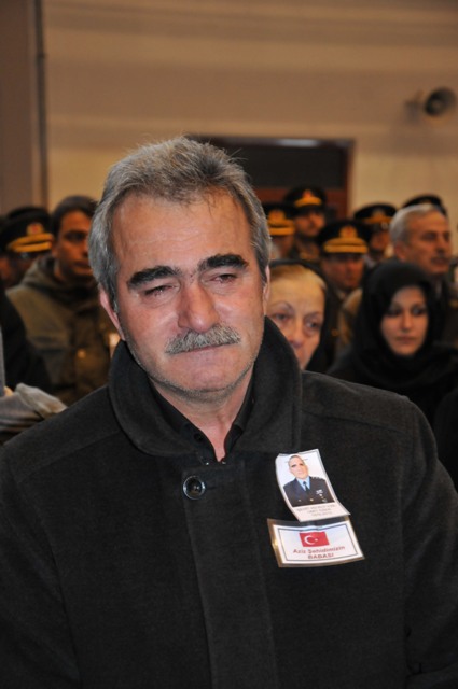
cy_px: 344
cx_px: 229
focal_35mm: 78
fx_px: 1492
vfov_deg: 26.0
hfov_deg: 17.4
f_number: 5
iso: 800
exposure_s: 1/60
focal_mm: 52
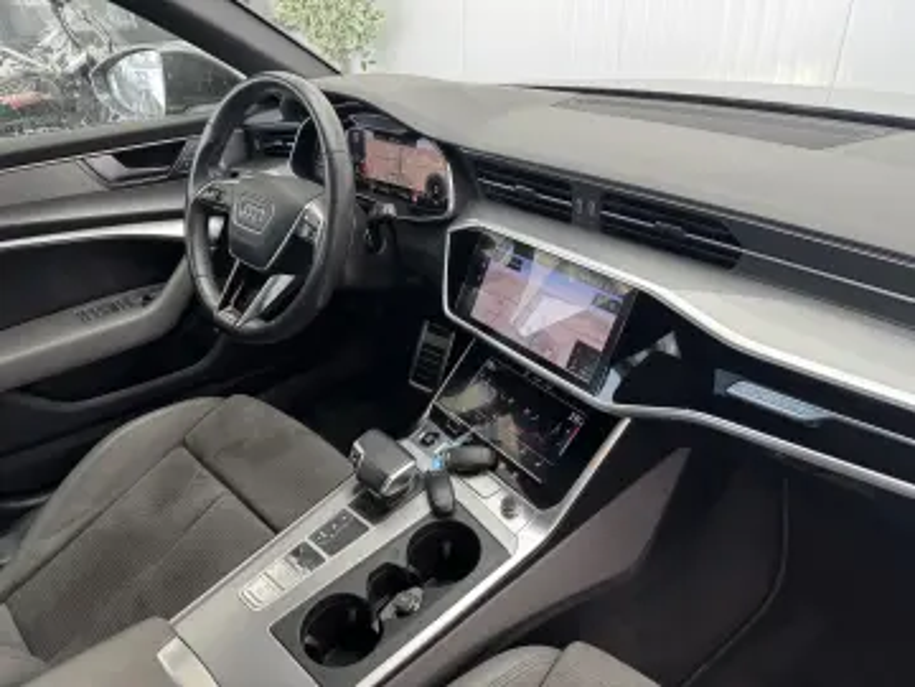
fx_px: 634
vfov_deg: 56.8
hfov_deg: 71.6
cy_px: 344
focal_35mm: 24
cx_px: 458
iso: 200
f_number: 1.78
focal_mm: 6.76
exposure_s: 1/50
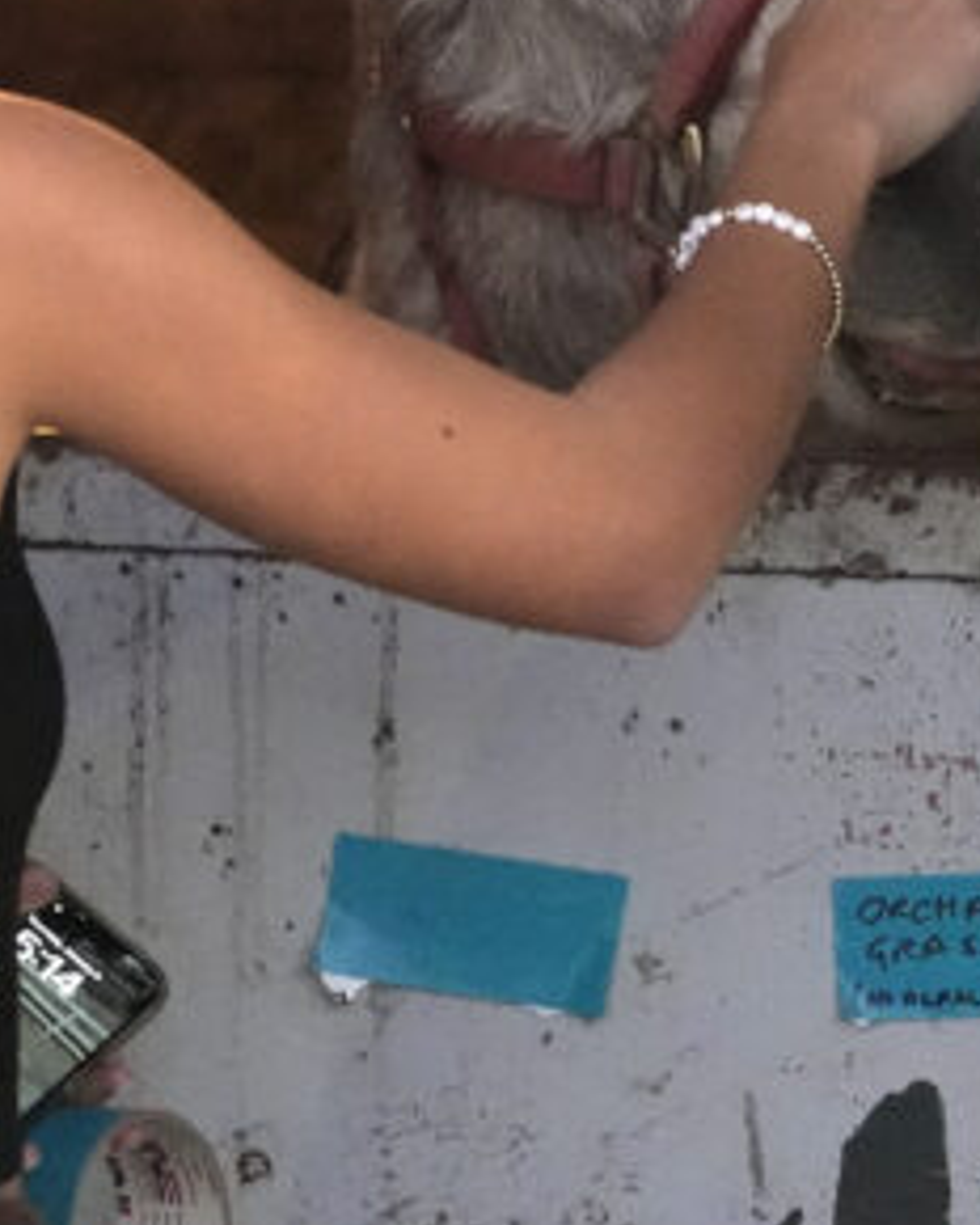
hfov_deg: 4.7
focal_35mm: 331
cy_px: 230
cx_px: 1145
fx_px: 12000
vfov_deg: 5.8
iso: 16000
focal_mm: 100
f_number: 5
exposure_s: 1/160
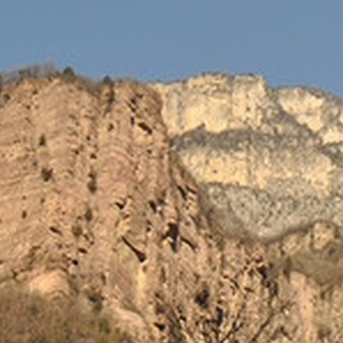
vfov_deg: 18.2
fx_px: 1031
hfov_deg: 16.3
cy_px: 380
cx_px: 592
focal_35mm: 92
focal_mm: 18
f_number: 11
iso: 200
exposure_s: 1/160
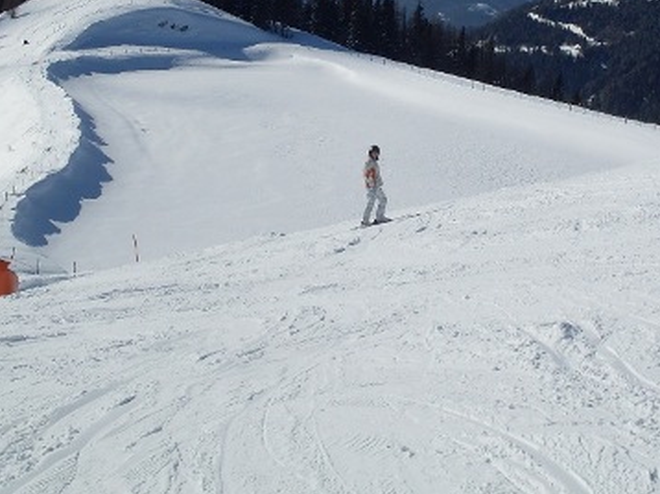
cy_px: 100
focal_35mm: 68
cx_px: 435
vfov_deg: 21.3
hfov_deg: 28.4
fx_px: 1296
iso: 80
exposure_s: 1/750
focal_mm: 6.3
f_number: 8.4
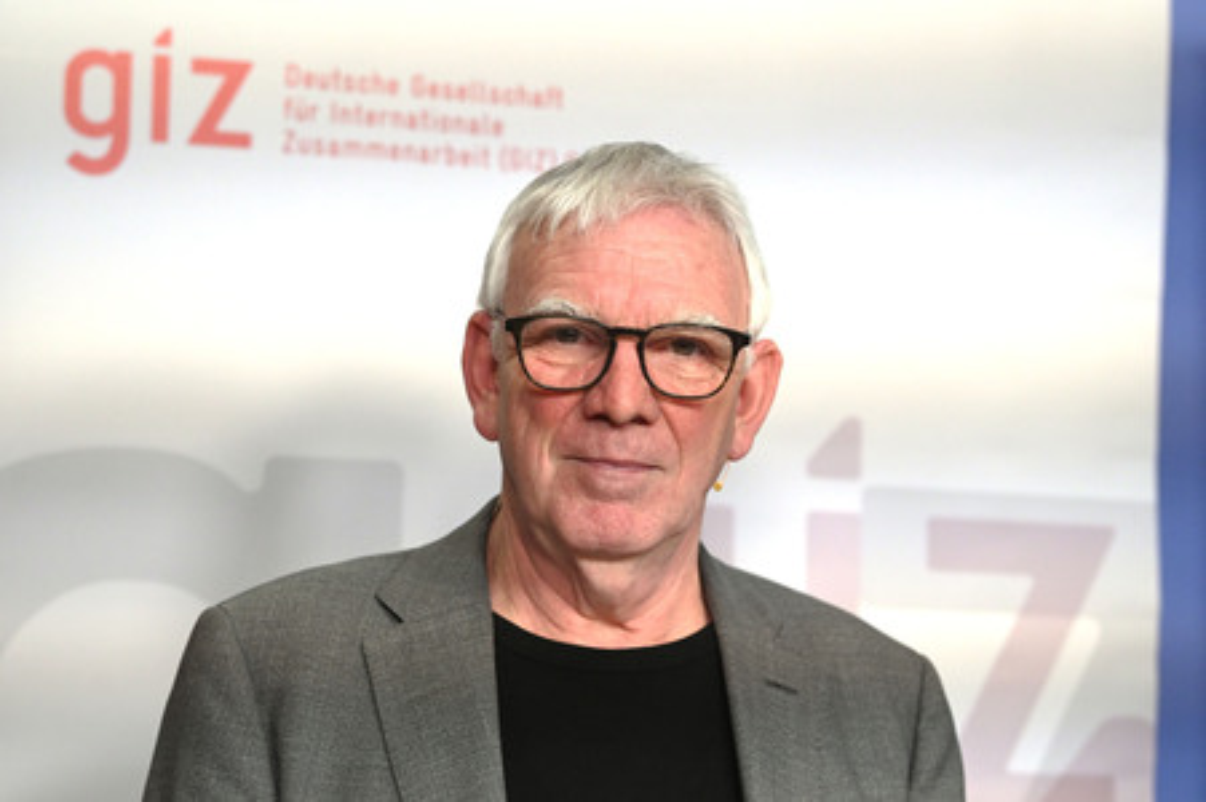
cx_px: 603
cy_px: 401
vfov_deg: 16.6
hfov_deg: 24.8
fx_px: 2745
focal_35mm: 82
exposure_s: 1/2000
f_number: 4
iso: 4000
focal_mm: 82
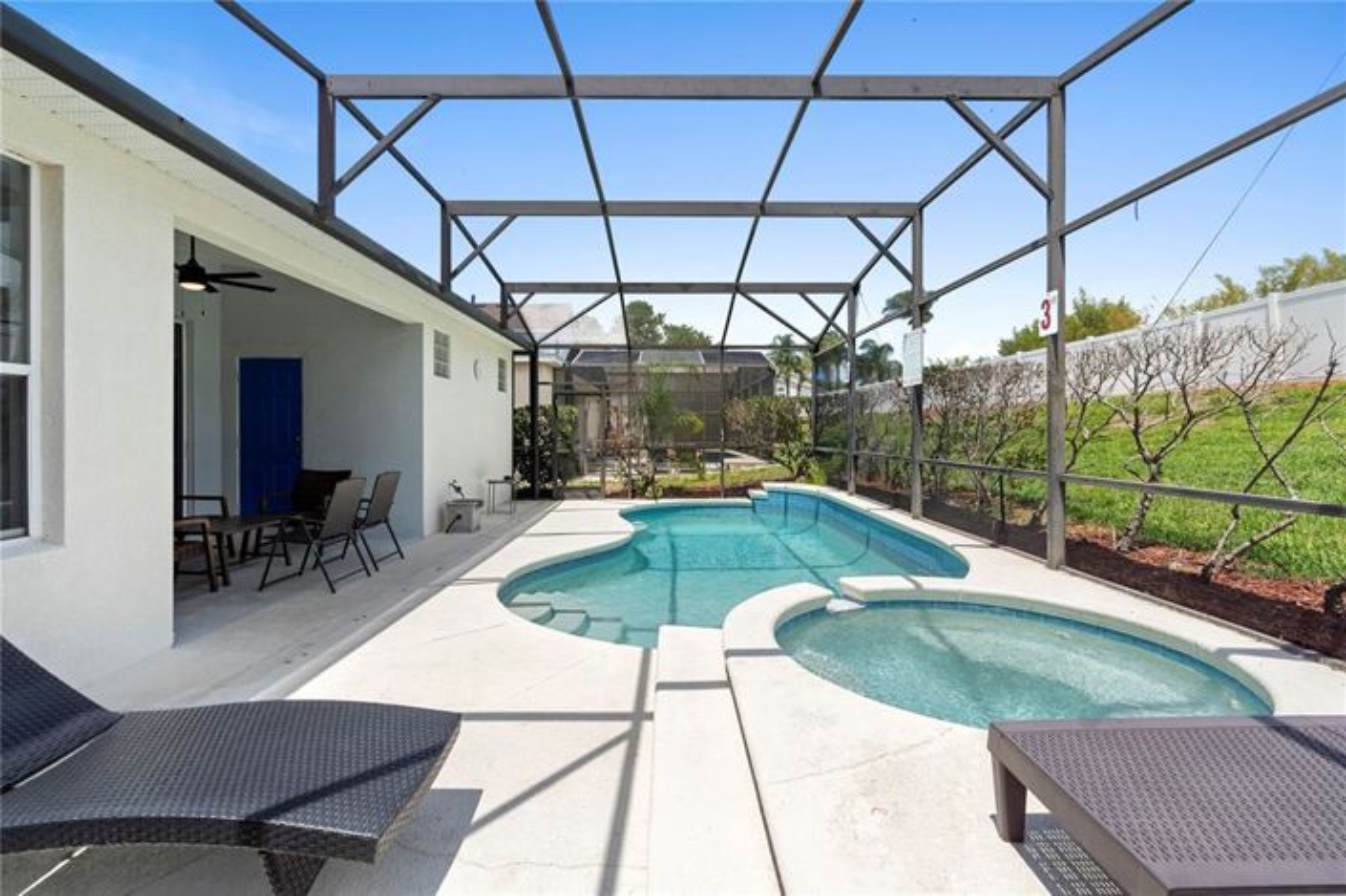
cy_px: 448
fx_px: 598
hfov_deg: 96.8
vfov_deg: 73.7
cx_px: 673
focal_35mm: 16
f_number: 8
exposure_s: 1/1250
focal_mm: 16
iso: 800
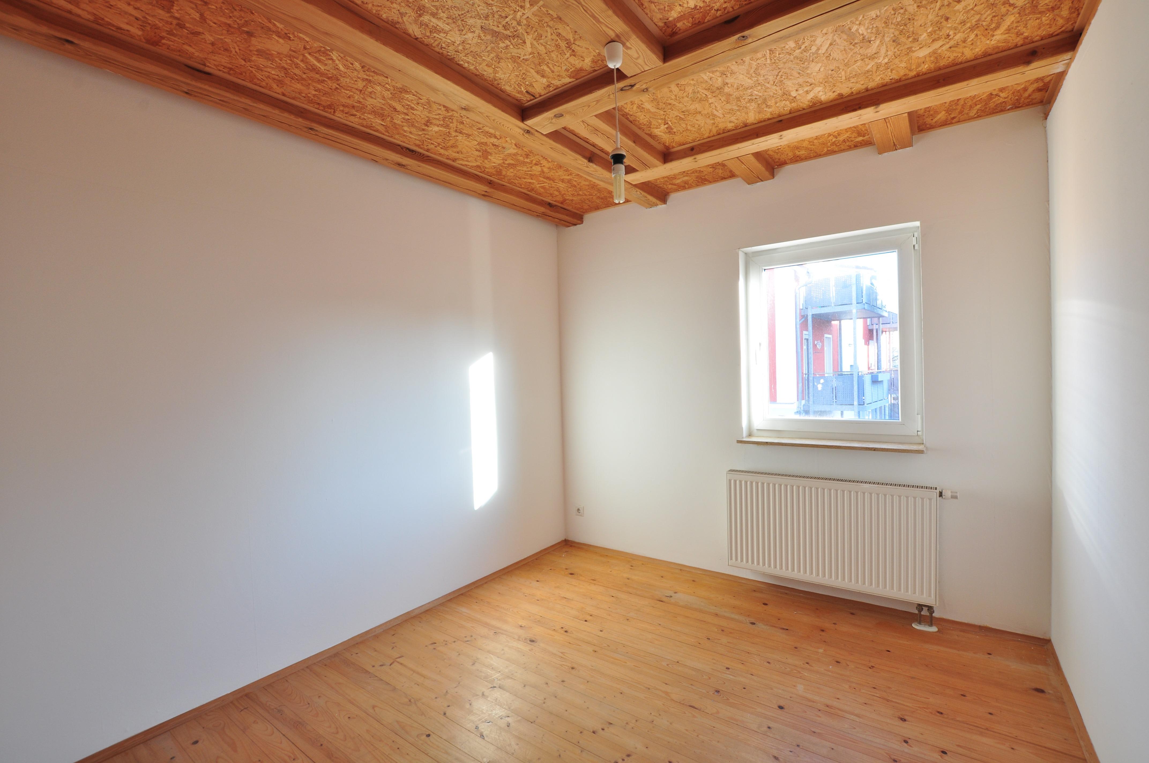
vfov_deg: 77.2
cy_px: 382
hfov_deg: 100.5
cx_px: 574
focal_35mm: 15
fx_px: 478
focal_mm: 10
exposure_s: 1/6
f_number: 9
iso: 200
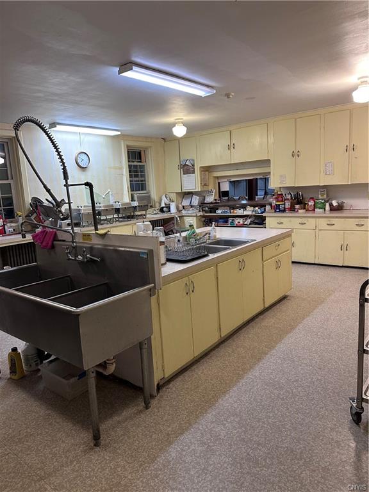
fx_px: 341
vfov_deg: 71.6
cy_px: 246
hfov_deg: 56.8
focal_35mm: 24
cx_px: 184
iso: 250
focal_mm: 6.86
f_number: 1.78
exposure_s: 1/60
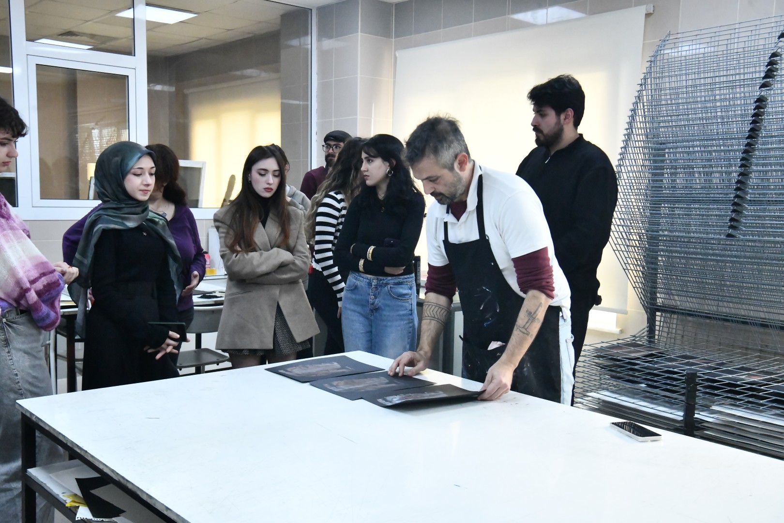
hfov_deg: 50.7
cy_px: 262
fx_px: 827
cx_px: 392
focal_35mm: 38
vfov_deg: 35.1
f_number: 10
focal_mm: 38
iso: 20000
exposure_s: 1/400
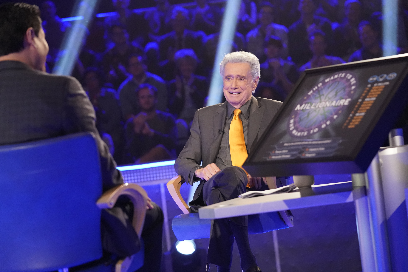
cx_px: 204
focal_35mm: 103
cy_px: 136
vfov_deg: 13.3
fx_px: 1167
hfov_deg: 19.8
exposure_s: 1/250
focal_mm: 103
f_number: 3.5
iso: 10000
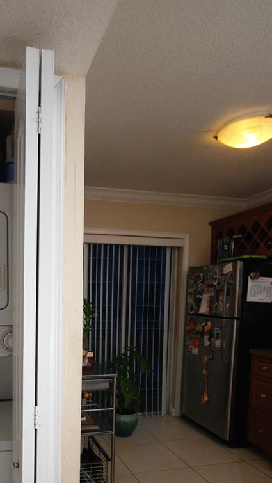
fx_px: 320
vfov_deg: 71.8
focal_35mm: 25
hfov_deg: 44.4
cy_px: 322
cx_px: 68
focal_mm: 10
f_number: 4
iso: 200
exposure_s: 1/60
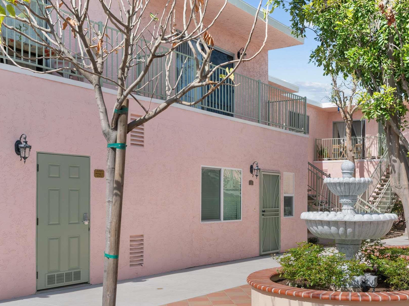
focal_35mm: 44
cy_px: 213
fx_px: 520
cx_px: 280
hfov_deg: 42.3
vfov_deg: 32.5
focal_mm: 24
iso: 640
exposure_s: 1/200
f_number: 10
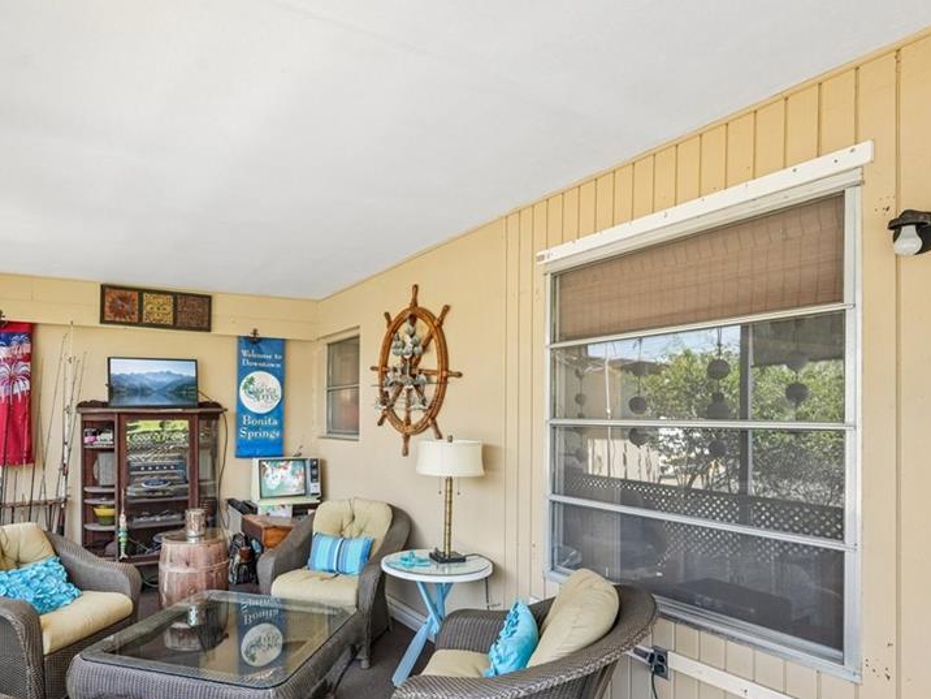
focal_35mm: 22
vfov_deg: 60.8
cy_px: 402
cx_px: 374
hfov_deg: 75.6
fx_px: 592
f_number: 8
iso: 400
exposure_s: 1/40
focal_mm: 16
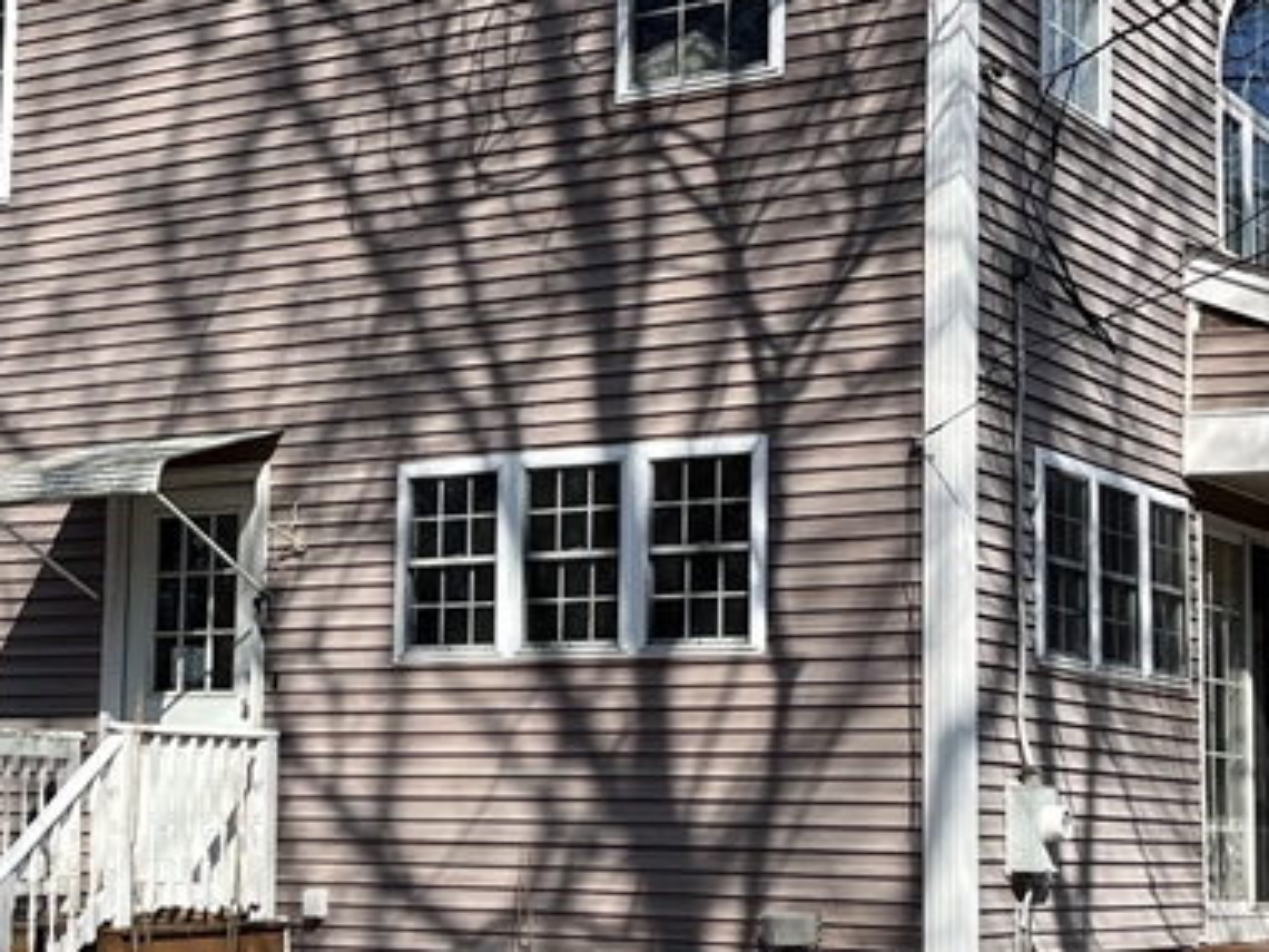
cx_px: 414
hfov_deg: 27.6
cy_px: 544
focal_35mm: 70
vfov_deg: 21.0
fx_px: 2566
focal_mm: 5.1
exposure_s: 1/3135
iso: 50
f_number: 1.6
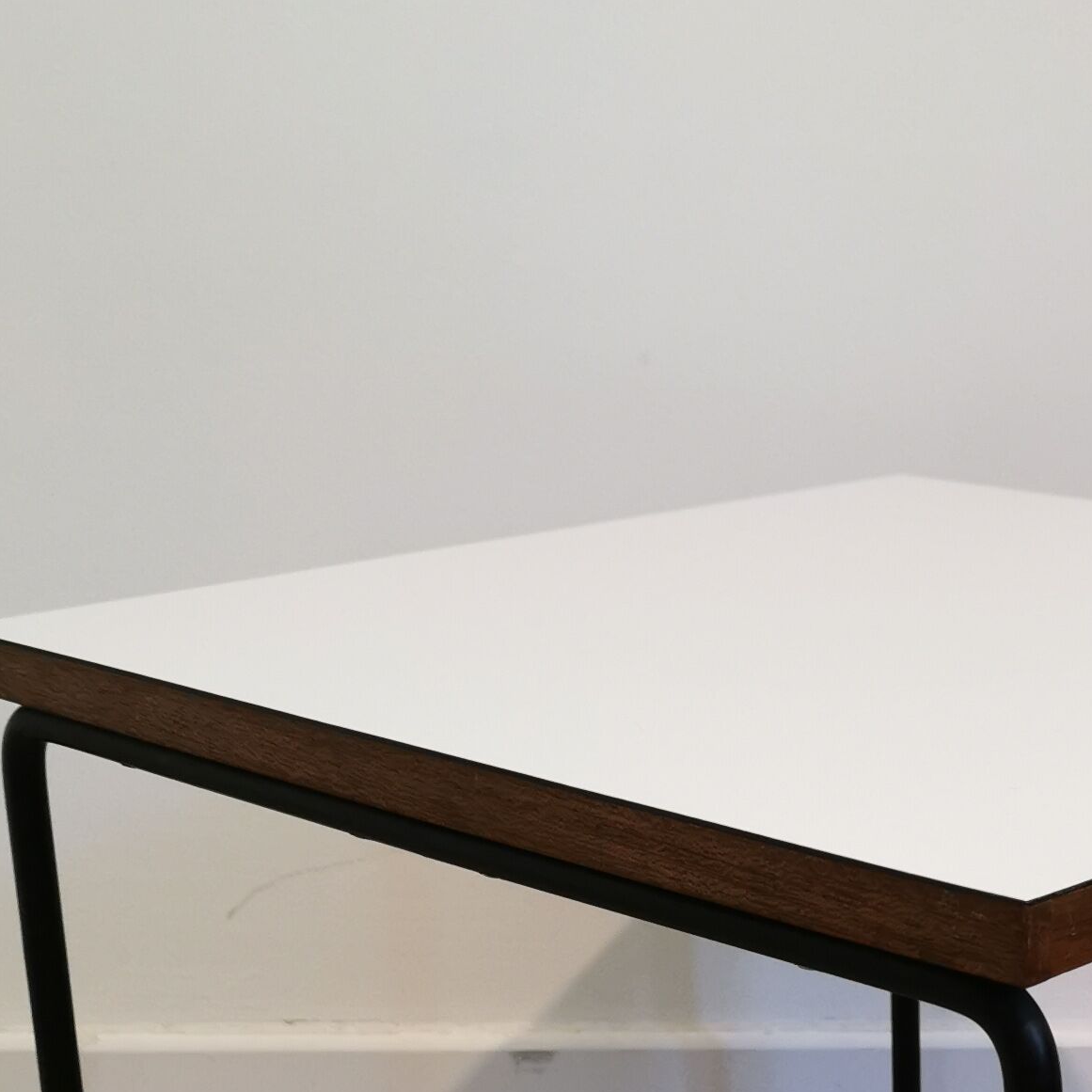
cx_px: 983
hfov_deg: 22.5
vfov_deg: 22.1
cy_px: 1128
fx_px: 2677
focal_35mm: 75
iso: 250
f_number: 1.8
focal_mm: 5.58
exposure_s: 1/50
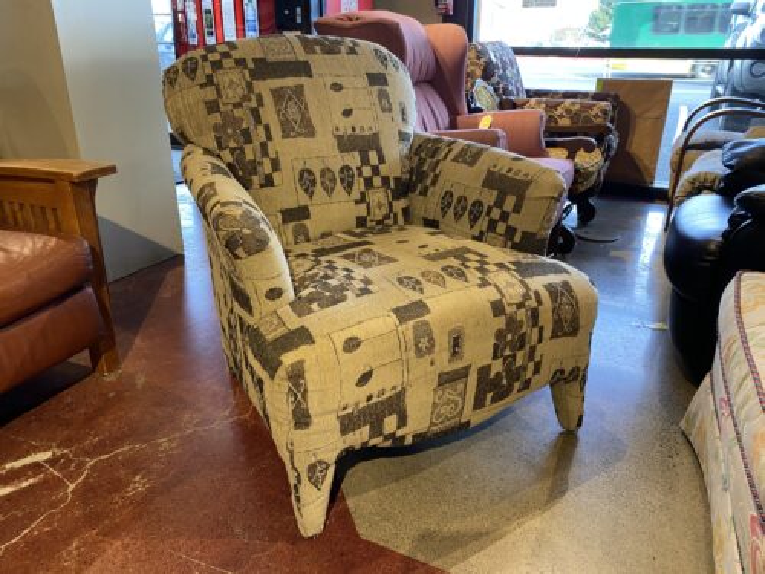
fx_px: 575
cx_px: 382
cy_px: 287
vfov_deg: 53.1
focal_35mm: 26
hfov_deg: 67.3
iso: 100
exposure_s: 1/60
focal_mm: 4.25
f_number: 1.8
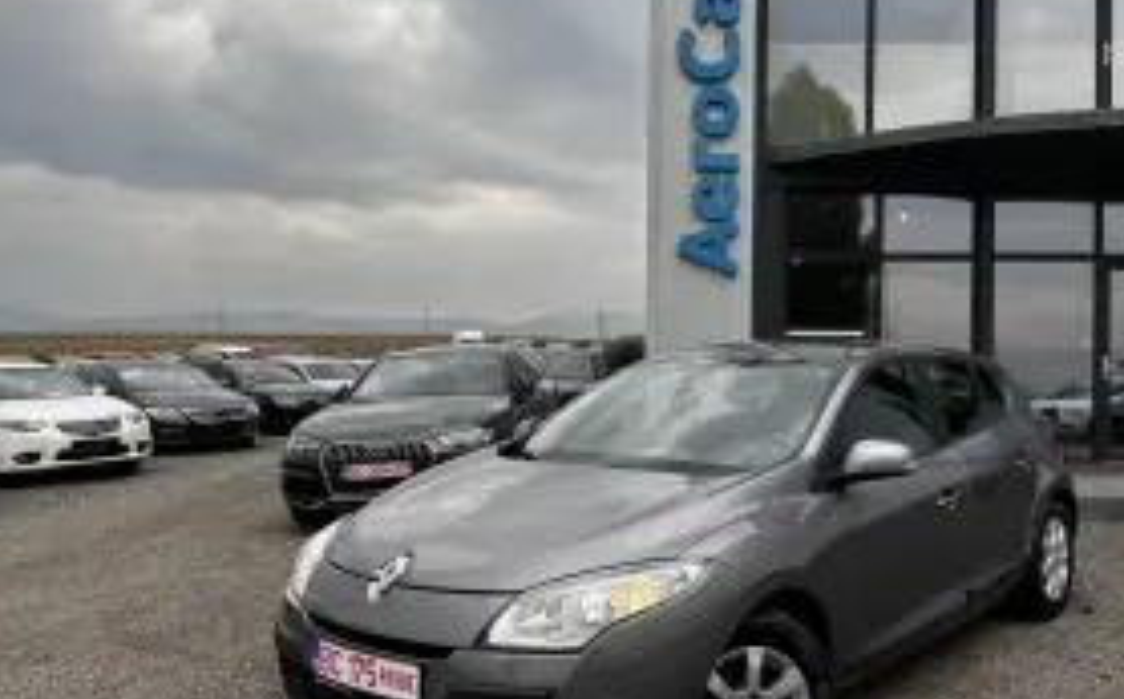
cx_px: 691
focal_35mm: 33
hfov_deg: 57.6
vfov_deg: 38.2
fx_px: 1010
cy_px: 360
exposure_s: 1/888
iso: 80
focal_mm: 6.76
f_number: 1.78
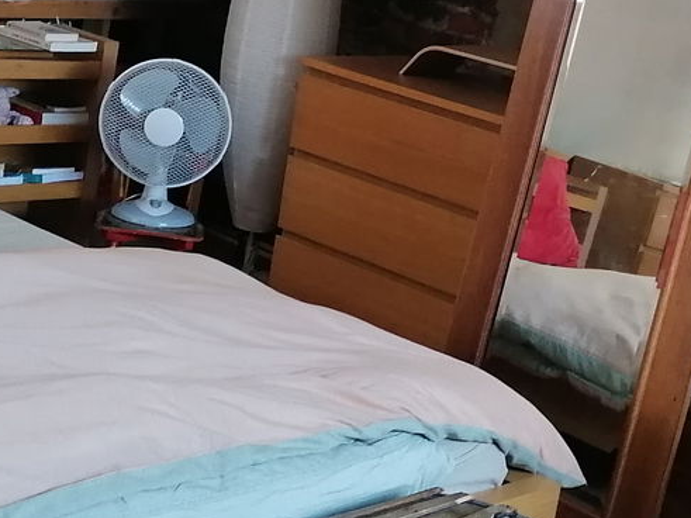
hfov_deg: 22.2
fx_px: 1756
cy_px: 86
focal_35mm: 88
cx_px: 453
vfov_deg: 16.6
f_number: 1.8
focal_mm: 4.75
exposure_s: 1/33.3
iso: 320
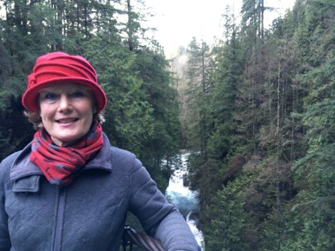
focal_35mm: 29
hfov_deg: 61.7
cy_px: 126
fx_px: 281
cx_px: 168
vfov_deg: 48.2
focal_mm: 4.15
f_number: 2.2
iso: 100
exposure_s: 1/30
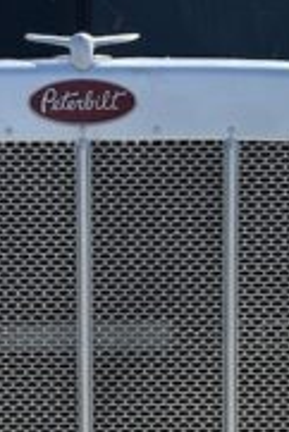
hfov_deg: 12.9
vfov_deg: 19.0
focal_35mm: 106
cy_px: 377
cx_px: 93
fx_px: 1274
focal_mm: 6.86
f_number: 1.78
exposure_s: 1/5000
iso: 80
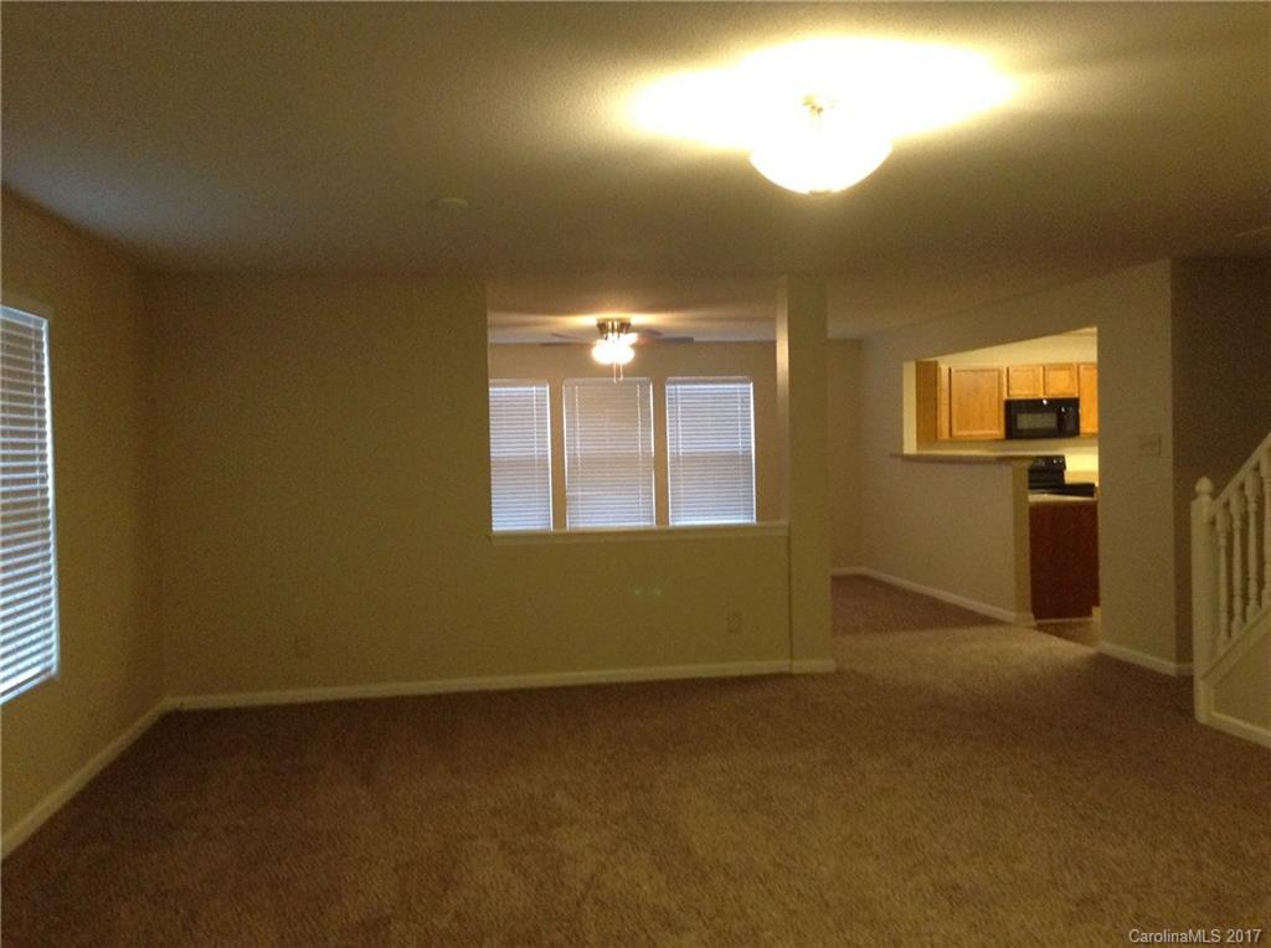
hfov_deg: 55.4
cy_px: 474
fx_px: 1209
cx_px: 636
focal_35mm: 33
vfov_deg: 42.8
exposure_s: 1/20
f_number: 2.4
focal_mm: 3.3
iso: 250
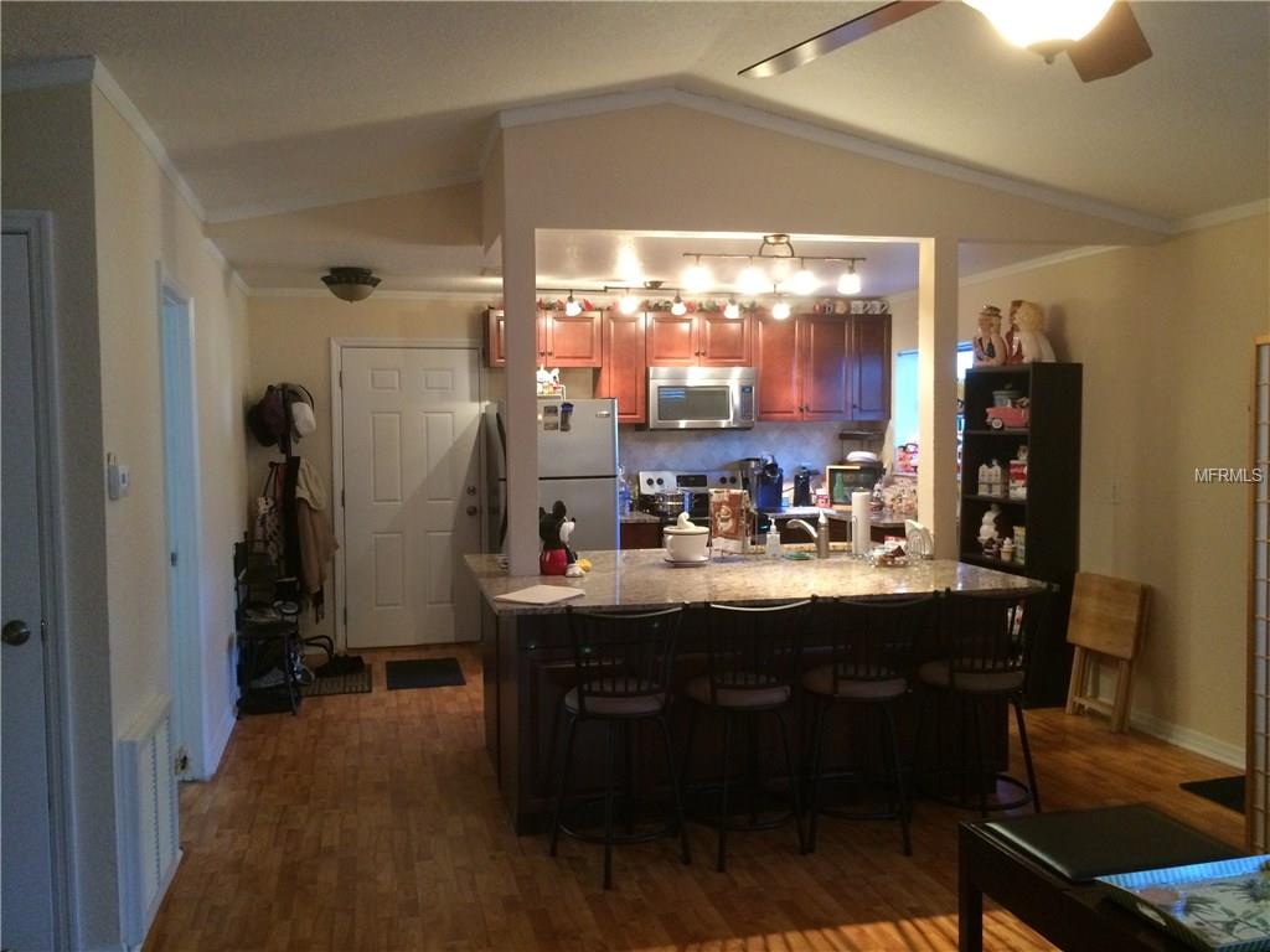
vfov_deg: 48.2
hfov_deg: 61.7
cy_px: 476
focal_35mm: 29
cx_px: 635
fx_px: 1064
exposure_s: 1/30
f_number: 2.2
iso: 250
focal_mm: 4.15
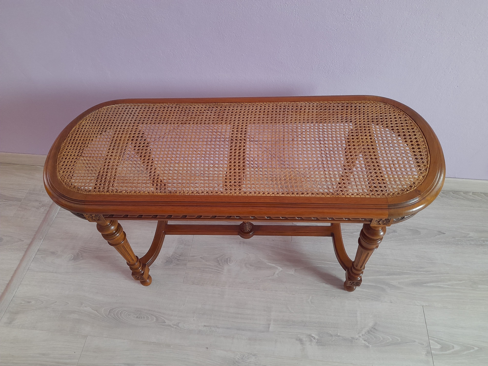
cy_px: 183
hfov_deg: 69.4
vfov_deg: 54.9
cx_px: 244
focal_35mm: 25
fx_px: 352
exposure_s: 1/40
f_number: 2
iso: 320
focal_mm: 4.6
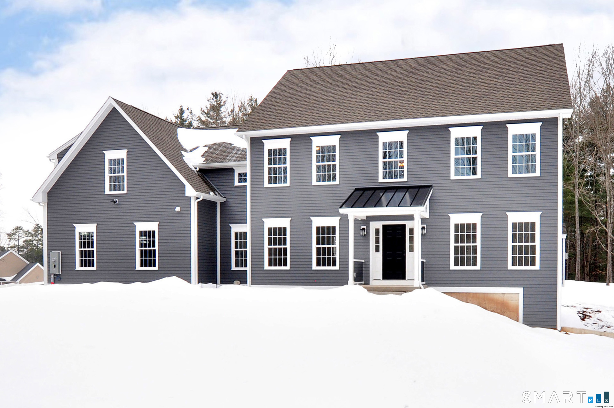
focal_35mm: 20
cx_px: 307
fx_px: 332
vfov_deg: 63.1
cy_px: 204
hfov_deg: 85.5
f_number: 8
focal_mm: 13
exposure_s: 1/320
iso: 400
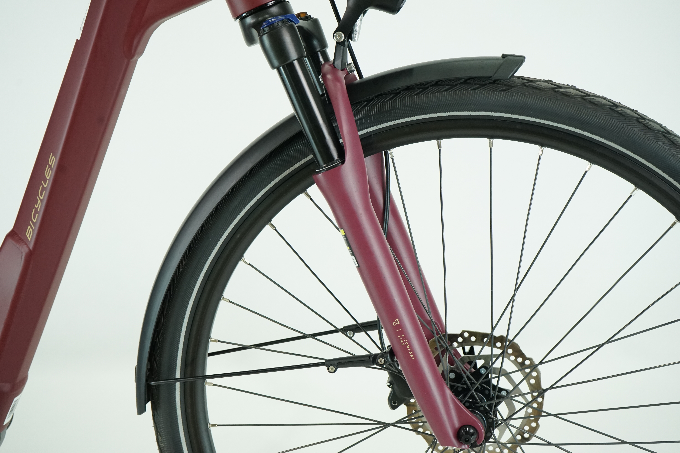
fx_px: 1001
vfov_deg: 25.5
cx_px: 340
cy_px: 226
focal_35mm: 53
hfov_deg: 37.5
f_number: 6.3
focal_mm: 53
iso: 2500
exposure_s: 1/200
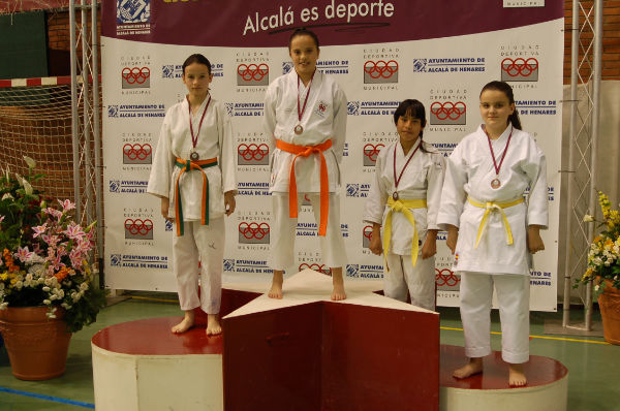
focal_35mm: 51
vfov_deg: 26.4
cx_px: 310
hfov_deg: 38.9
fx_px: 877
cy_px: 206
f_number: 3.8
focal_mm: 34
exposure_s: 1/40
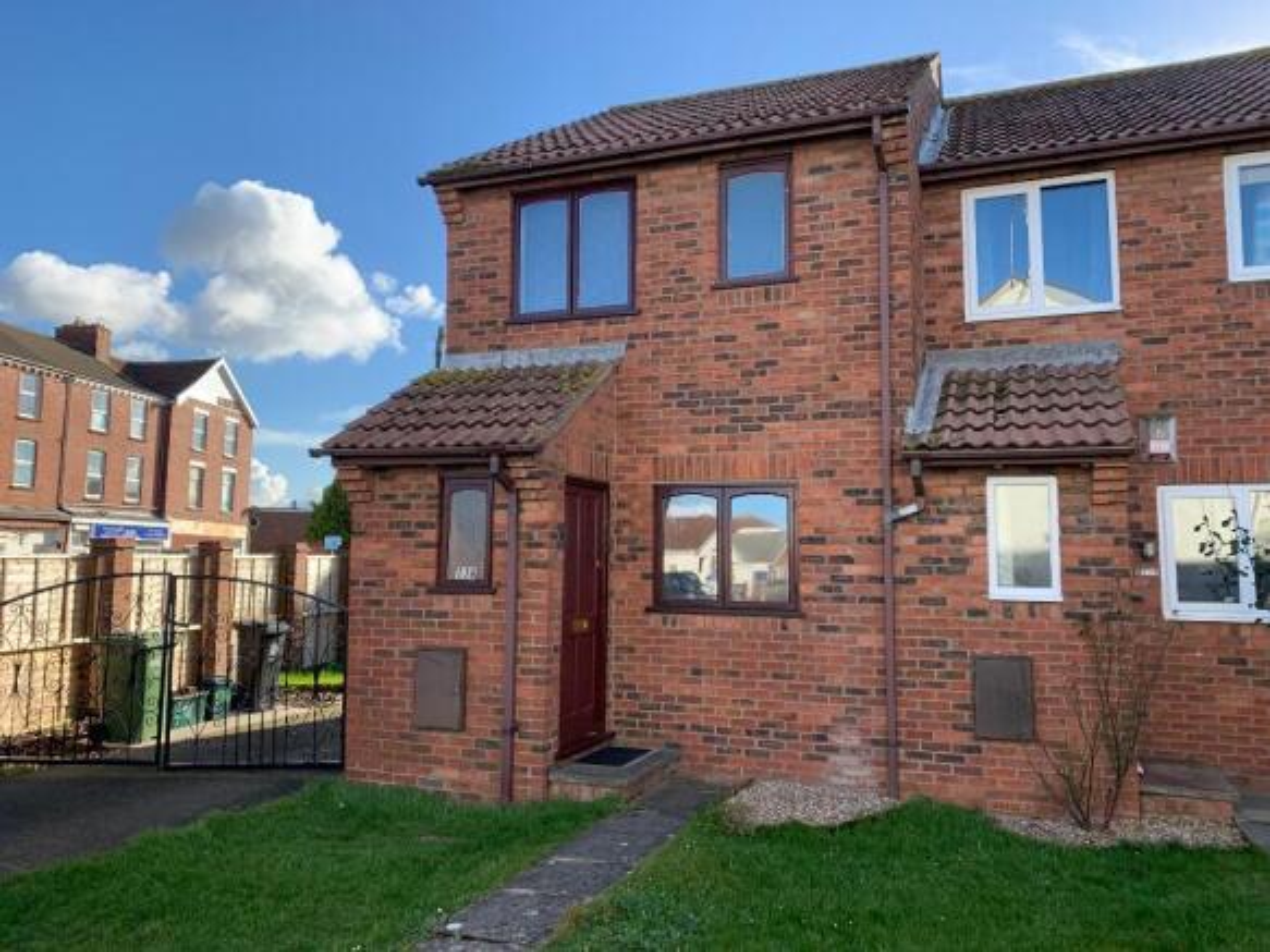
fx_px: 954
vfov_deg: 53.0
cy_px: 476
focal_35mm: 26
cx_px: 635
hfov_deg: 67.3
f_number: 1.8
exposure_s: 1/864
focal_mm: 4.25
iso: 25
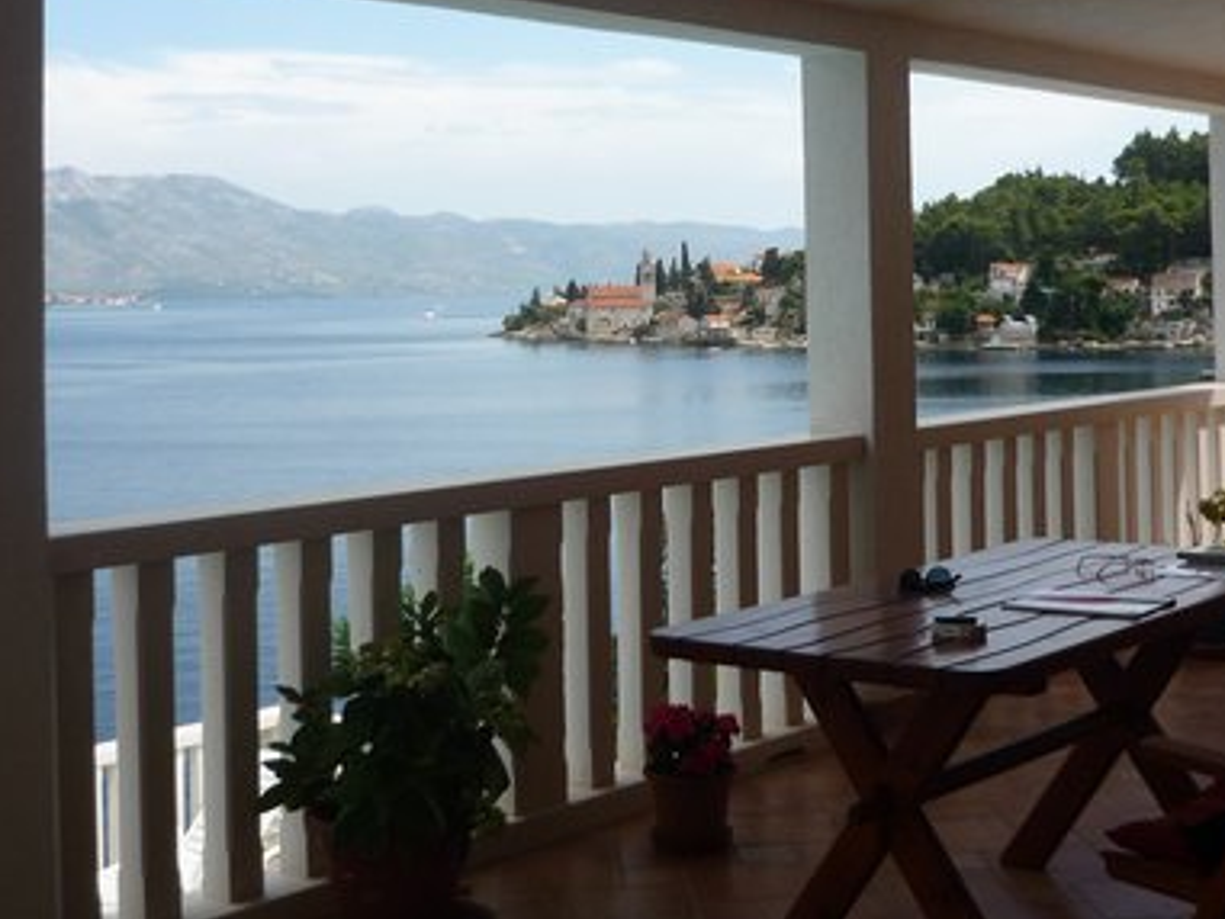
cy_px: 212
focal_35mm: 52
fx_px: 1841
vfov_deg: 27.6
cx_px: 643
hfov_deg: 36.8
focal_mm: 5.5
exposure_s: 1/160
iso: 100
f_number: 8
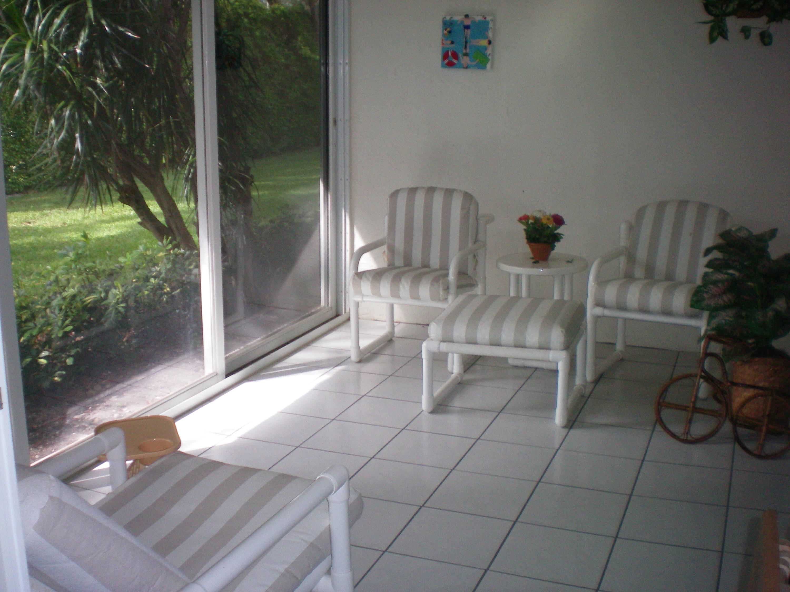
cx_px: 395
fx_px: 867
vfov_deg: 37.7
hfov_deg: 49.0
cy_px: 296
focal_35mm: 38
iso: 160
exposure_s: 1/60
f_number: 3.1
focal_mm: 6.3
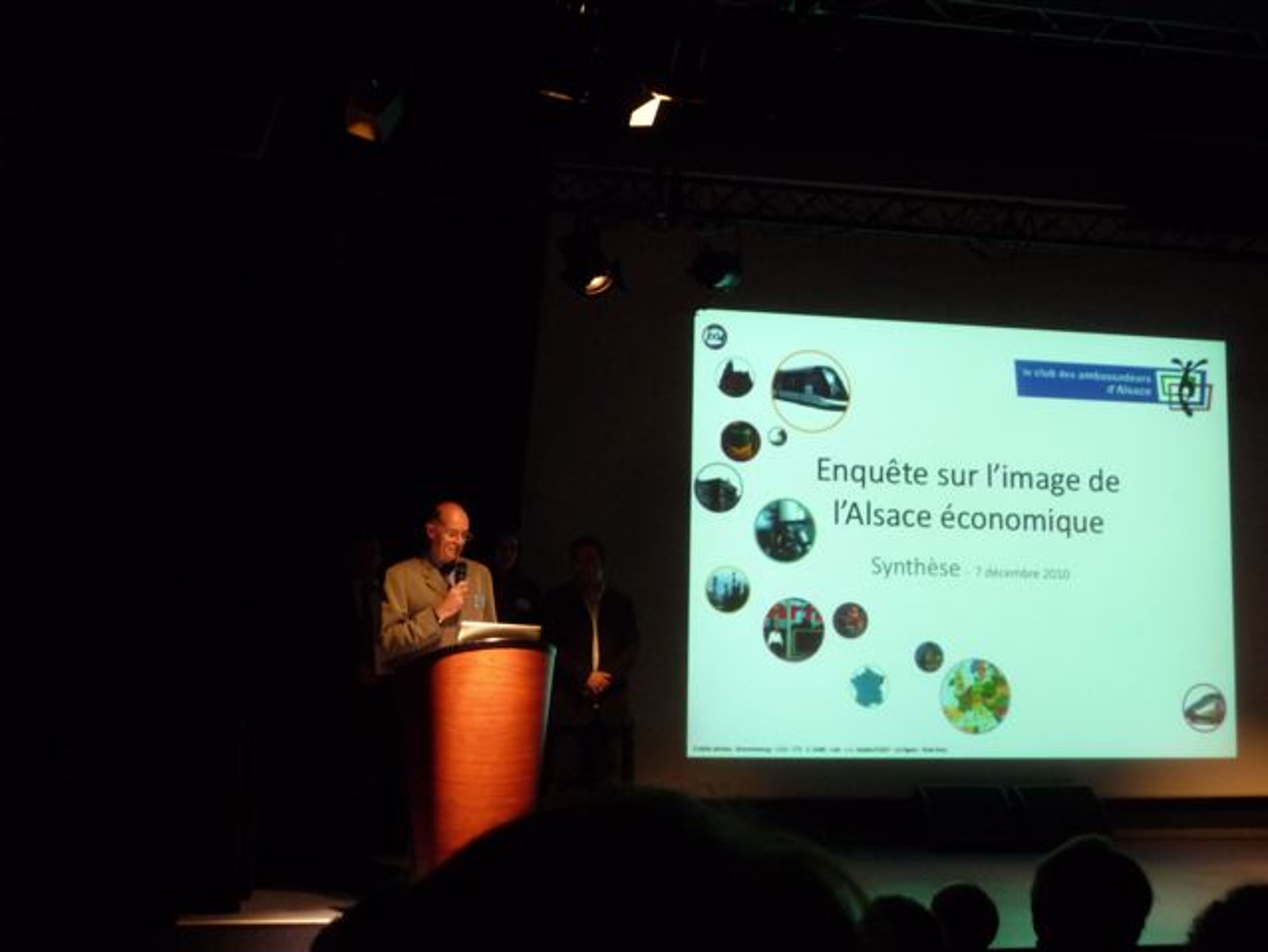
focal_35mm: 40
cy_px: 476
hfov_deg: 46.8
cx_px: 634
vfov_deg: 36.0
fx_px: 1466
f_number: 3.9
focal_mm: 6.7
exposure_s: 1/15
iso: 400
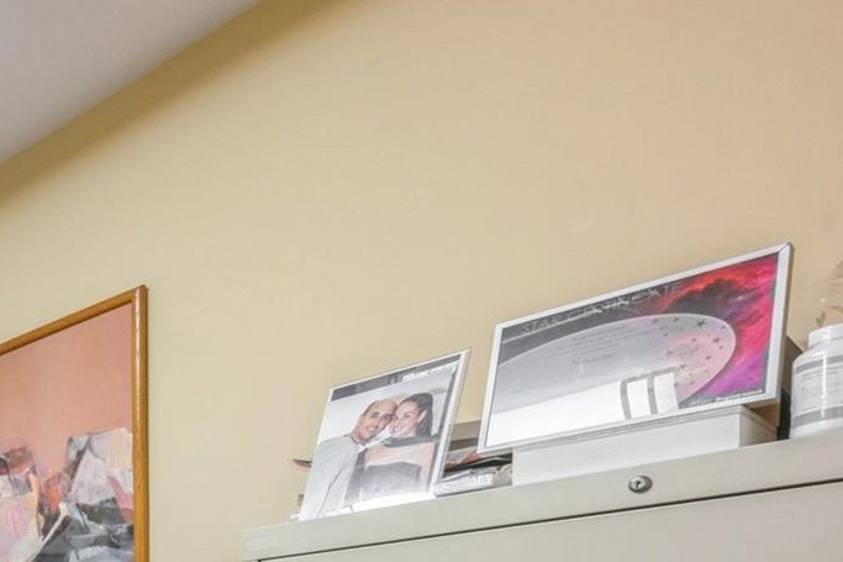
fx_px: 983
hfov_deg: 29.5
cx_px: -400
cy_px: 674
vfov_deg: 27.9
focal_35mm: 42
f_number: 11
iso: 400
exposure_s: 1/6
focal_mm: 14
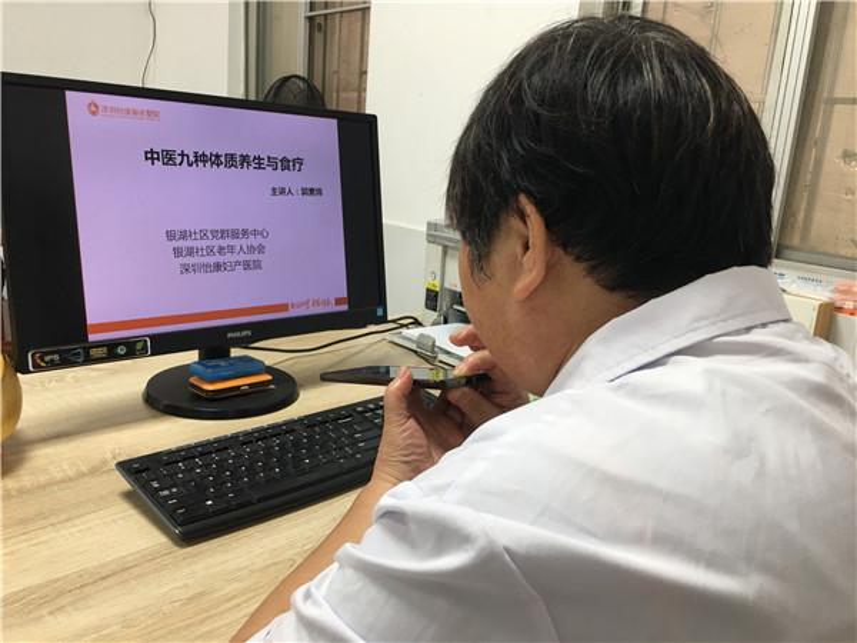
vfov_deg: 48.2
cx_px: 428
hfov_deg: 61.7
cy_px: 322
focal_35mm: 29
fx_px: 718
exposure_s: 1/17
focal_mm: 4.15
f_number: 2.2
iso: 32
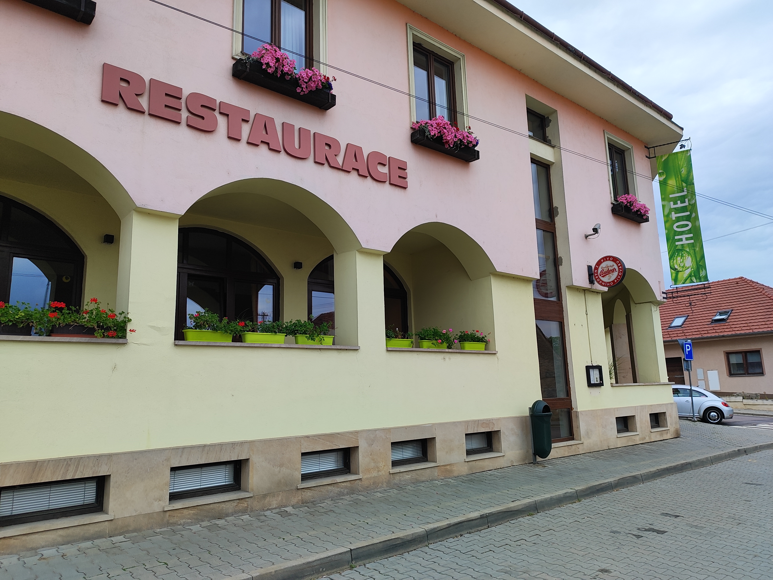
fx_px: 536
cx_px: 386
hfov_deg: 71.6
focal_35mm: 24
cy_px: 290
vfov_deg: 56.8
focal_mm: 5.89
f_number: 1.89
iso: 50
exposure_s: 1/387
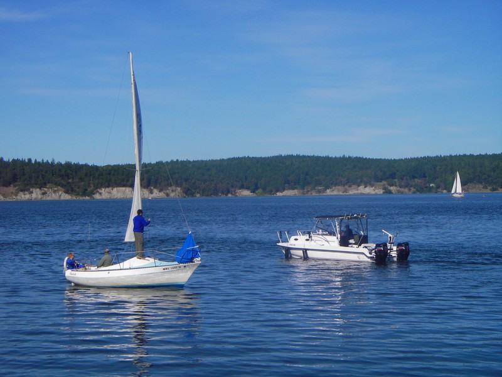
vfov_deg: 20.4
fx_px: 1044
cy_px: 188
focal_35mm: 72
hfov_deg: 27.0
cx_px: 251
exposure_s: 1/320
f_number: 7.6
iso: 50
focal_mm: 12
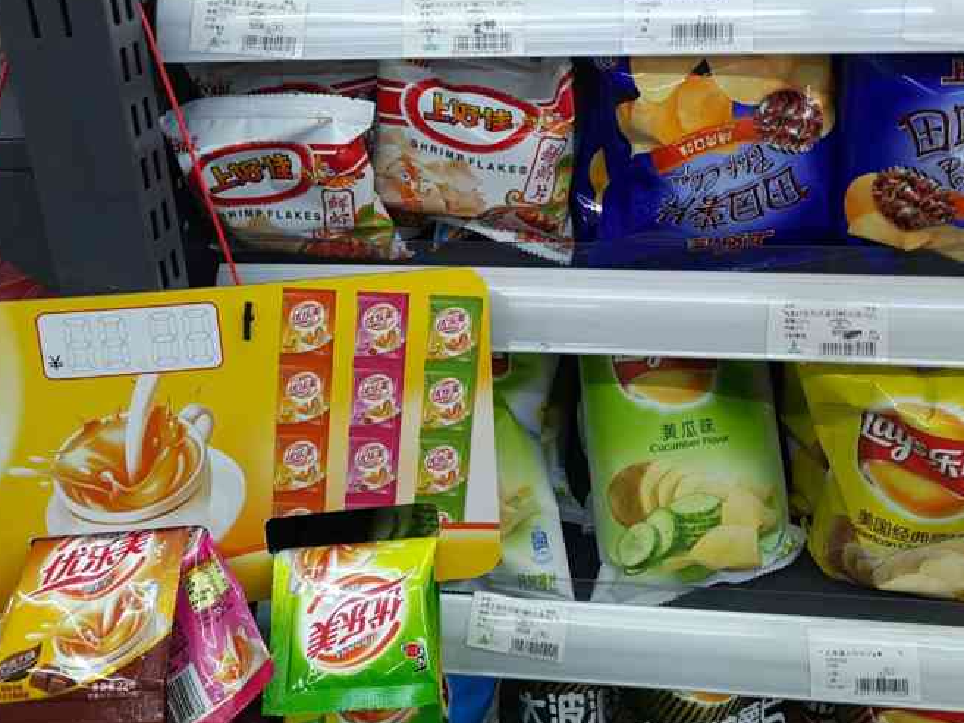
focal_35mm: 44
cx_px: 492
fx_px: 1226
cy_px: 194
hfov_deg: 42.9
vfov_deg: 32.4
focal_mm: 3.75
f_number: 2
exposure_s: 1/33
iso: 125
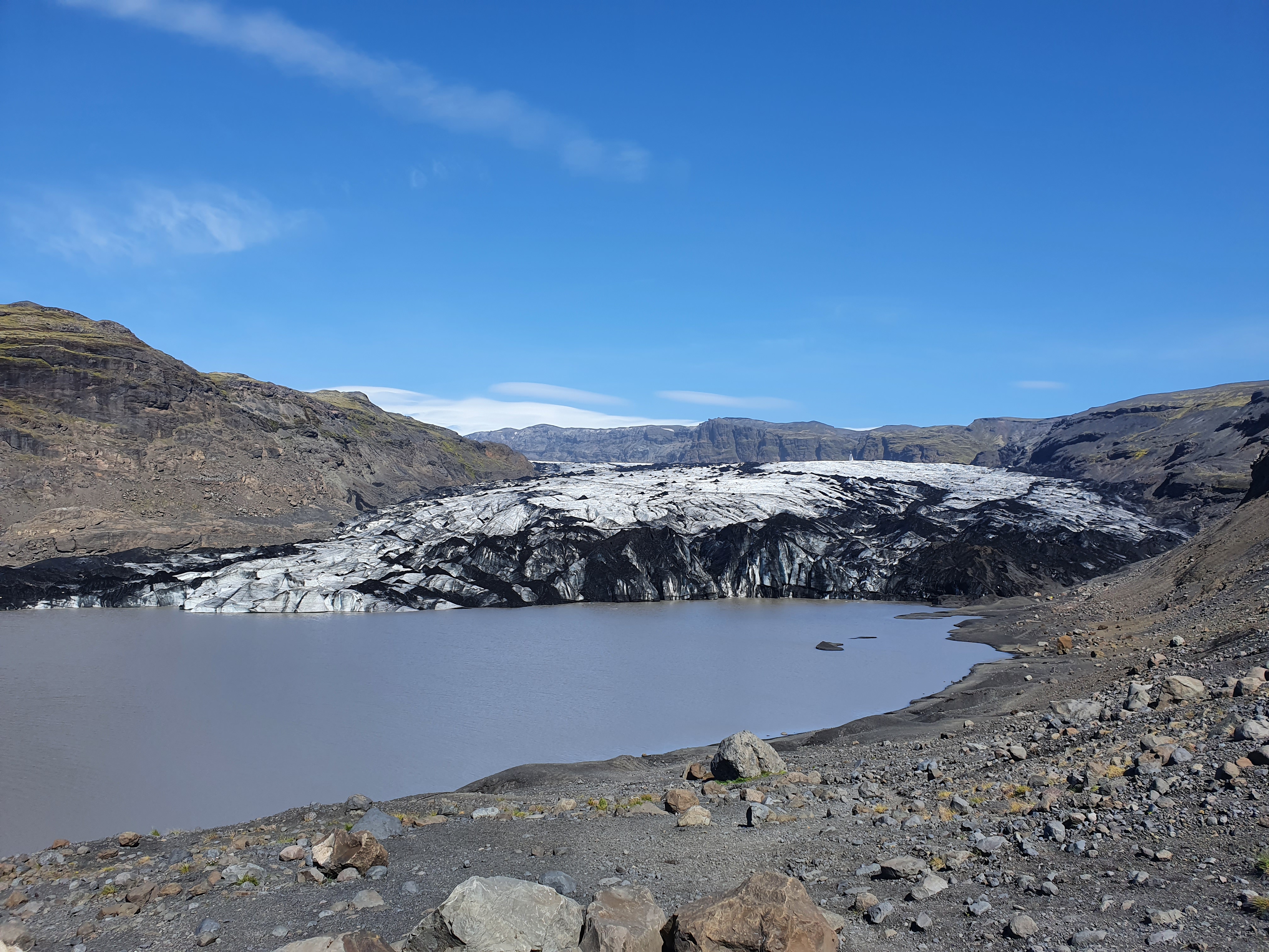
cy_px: 476
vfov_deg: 53.1
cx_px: 634
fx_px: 953
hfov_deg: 67.3
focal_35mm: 26
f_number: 2.4
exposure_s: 1/2120
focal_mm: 4.32
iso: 50
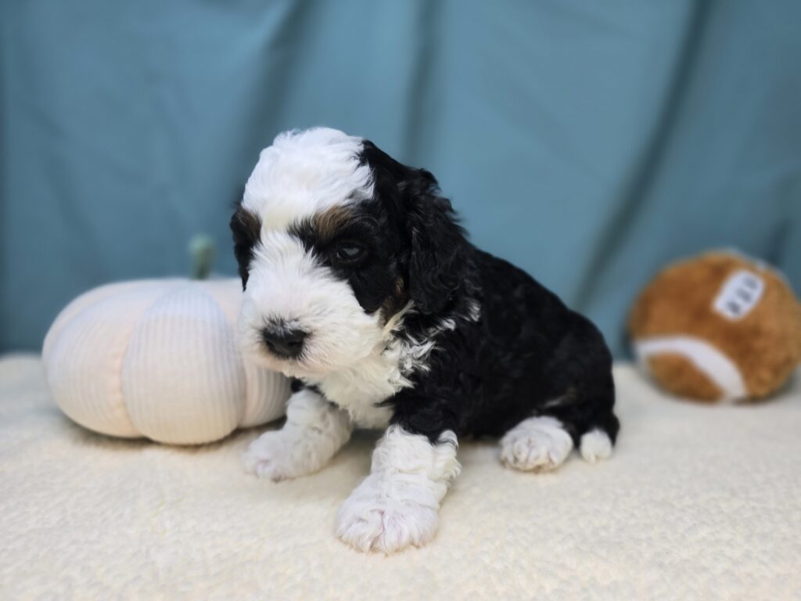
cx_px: 400
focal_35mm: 23
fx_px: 532
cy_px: 300
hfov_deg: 73.9
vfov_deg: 58.9
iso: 64
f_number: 1.7
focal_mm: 6.3
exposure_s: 1/120
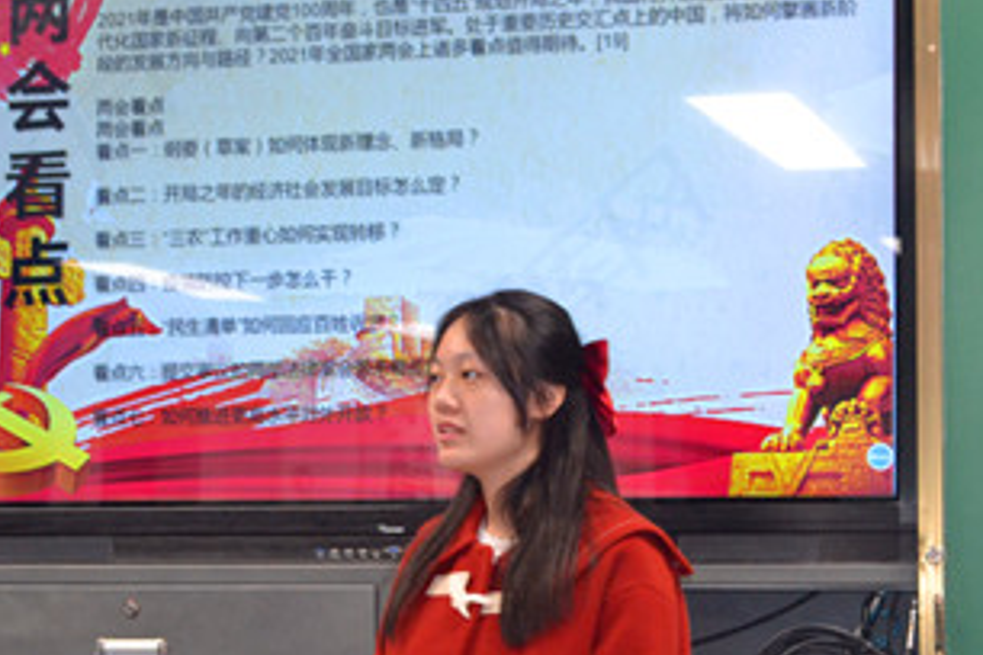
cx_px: 720
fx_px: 2812
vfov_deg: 13.3
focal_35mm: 103
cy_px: 424
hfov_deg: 19.7
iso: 1250
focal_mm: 35
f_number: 5
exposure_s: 1/60
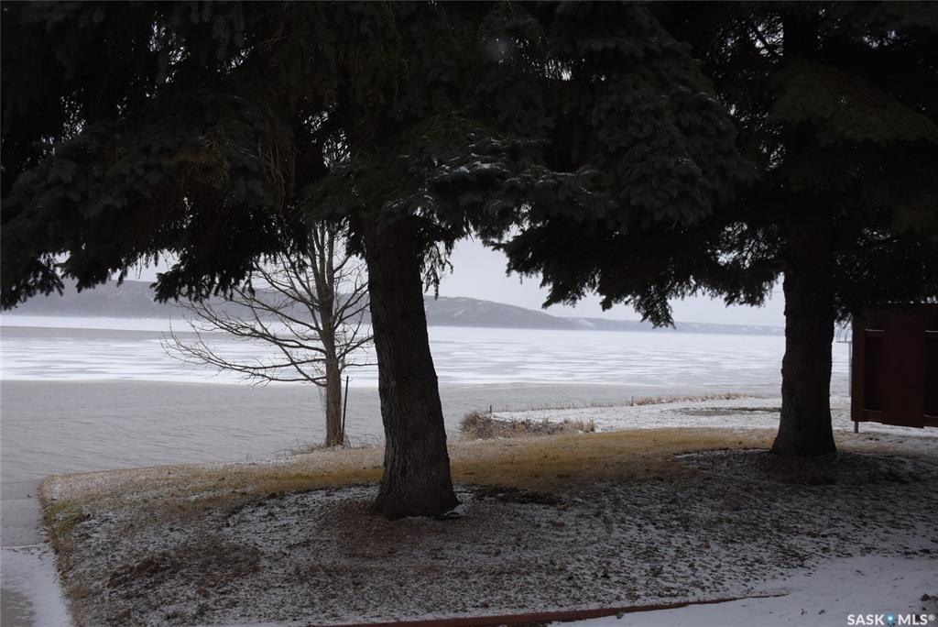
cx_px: 469
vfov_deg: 43.7
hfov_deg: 61.9
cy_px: 314
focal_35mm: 30
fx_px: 782
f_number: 5.6
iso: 1100
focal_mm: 20
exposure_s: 1/8000
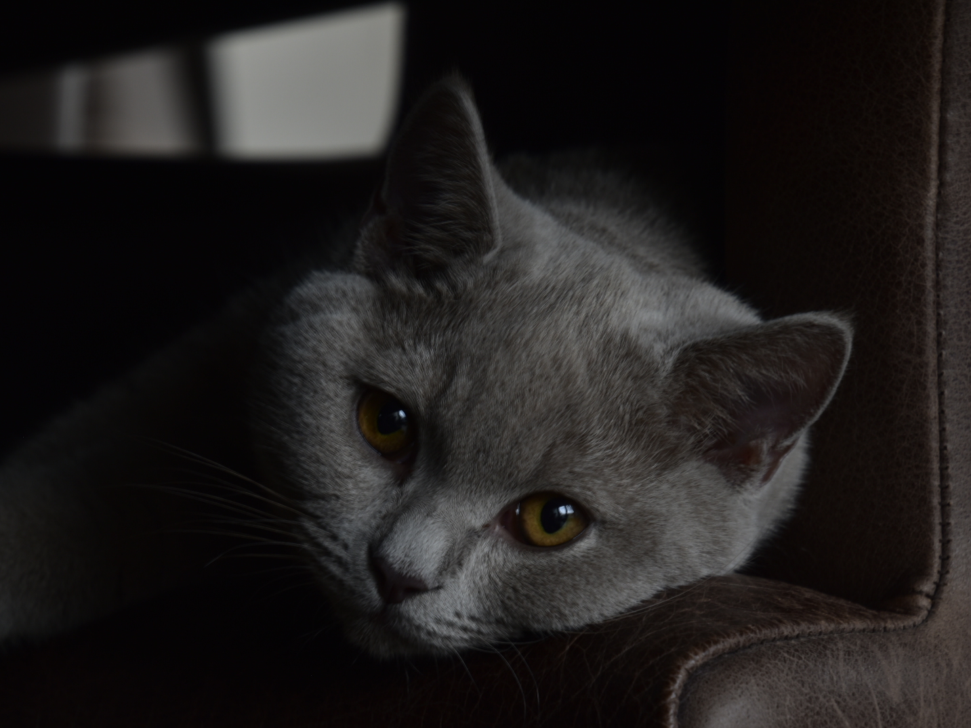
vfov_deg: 9.1
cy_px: 363
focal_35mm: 163
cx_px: 545
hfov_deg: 12.1
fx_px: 4573
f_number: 8
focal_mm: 100
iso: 100
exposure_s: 1/8
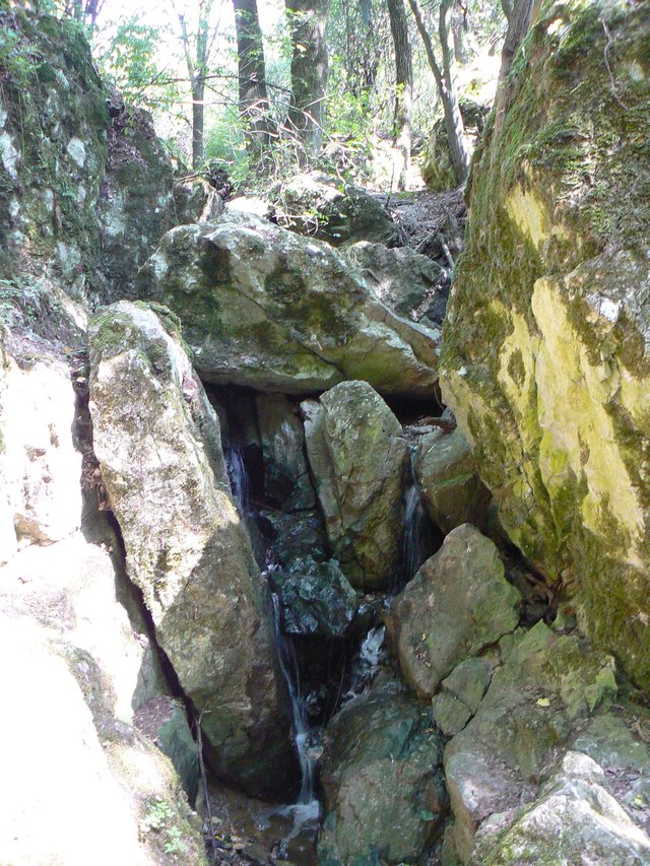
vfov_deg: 51.3
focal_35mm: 36
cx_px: 325
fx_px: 901
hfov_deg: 39.7
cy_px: 433
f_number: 2.8
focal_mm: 6
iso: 200
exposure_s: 1/20
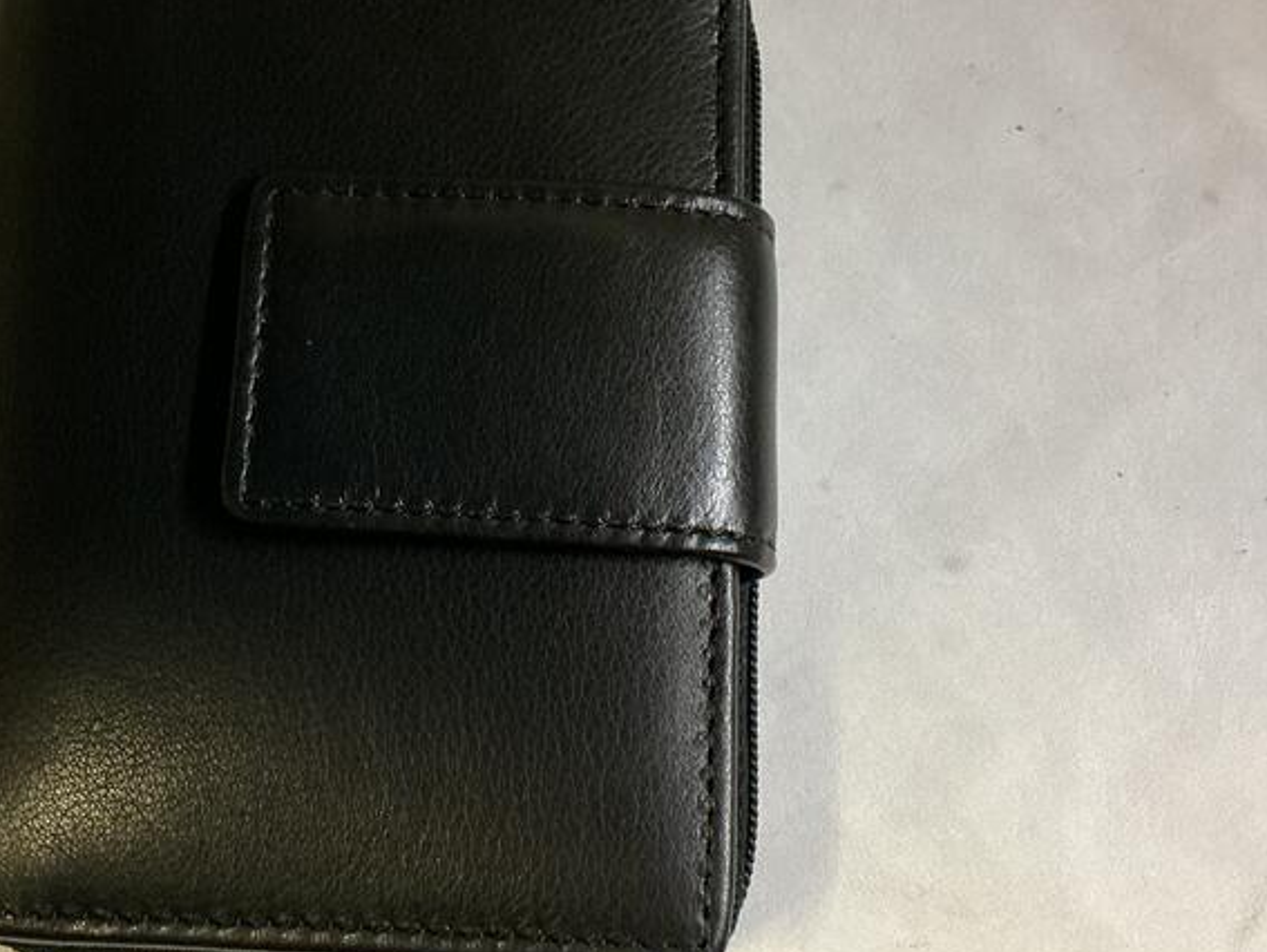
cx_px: 487
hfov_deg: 41.0
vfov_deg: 31.5
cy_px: 415
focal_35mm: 46
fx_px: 1685
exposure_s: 1/50
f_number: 1.8
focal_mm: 3
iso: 200
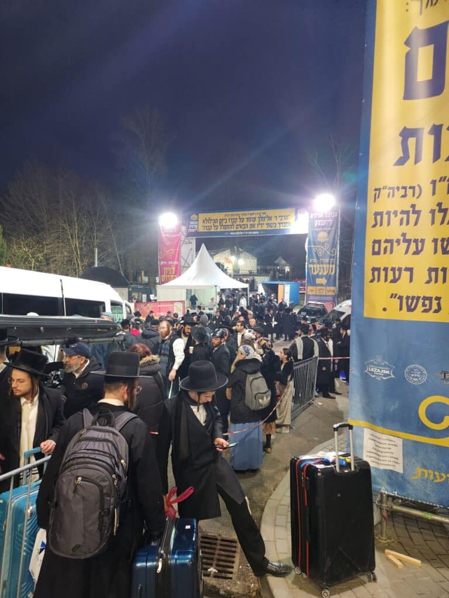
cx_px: 224
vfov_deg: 73.9
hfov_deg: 58.9
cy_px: 299
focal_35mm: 23
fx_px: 398
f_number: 1.8
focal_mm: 5.4
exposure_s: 1/100
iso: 800
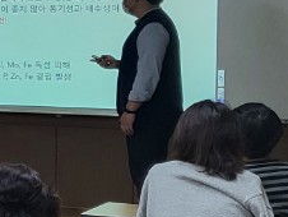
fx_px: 1224
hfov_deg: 11.3
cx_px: -387
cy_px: 68
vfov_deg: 10.1
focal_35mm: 147
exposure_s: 1/120
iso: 200
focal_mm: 4.25
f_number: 1.8
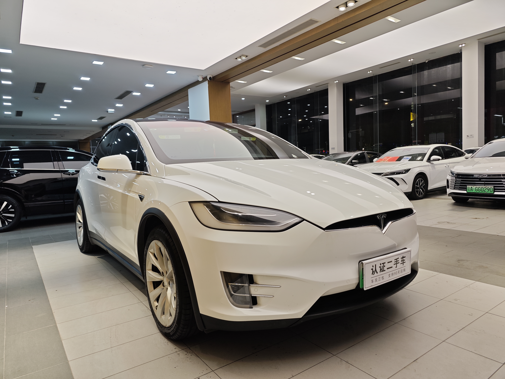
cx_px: 252
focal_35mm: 23
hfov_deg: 73.9
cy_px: 190
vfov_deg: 58.9
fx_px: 336
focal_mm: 8.7
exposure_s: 1/100
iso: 250
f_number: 1.9
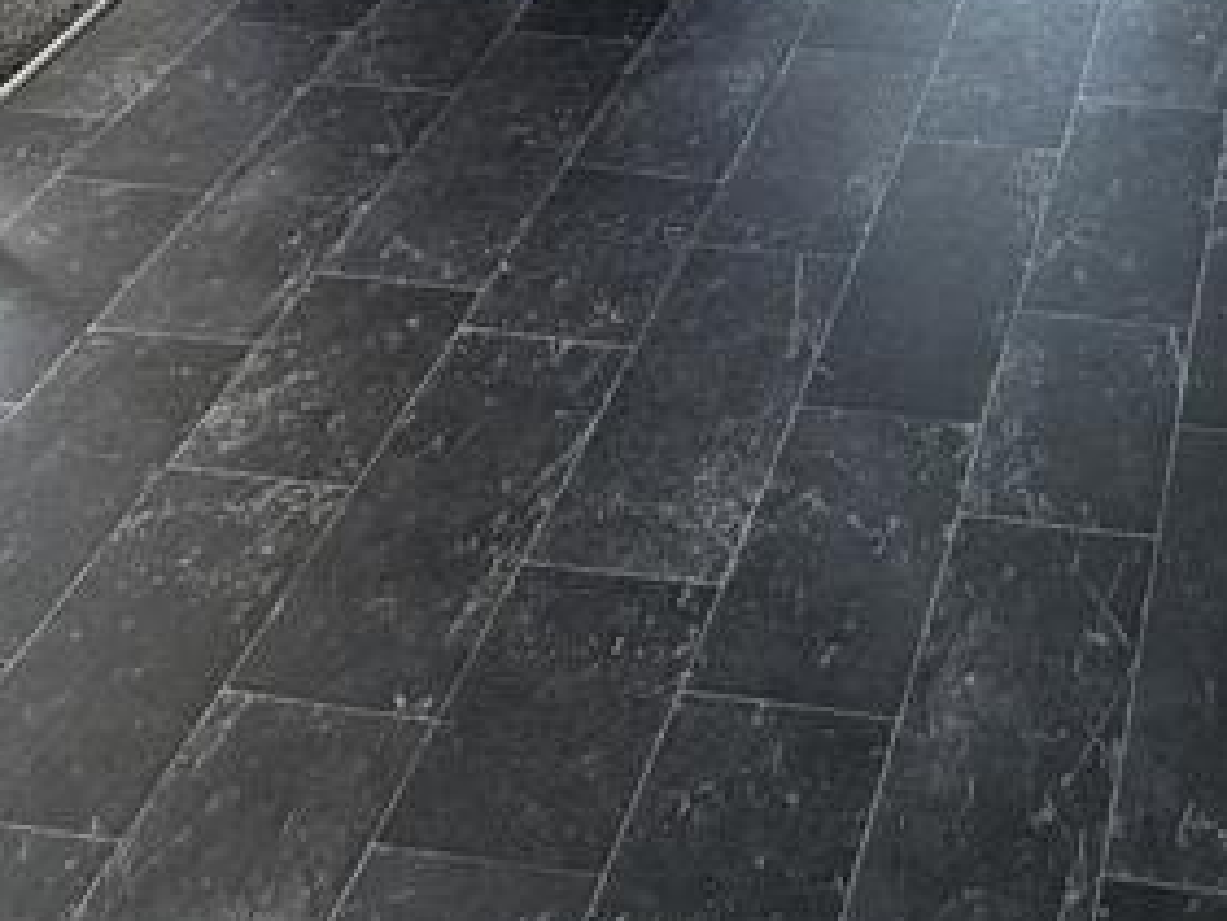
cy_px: -694
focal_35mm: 51
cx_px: 1253
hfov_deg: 33.9
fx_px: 1809
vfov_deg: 20.8
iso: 100
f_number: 2.2
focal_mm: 2.22
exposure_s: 1/100
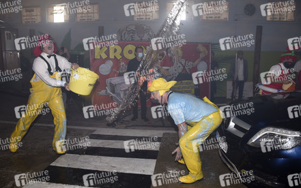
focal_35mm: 25
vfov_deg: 49.3
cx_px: 150
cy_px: 93
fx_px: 205
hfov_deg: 72.5
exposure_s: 1/100
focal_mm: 24
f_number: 6.3
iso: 800
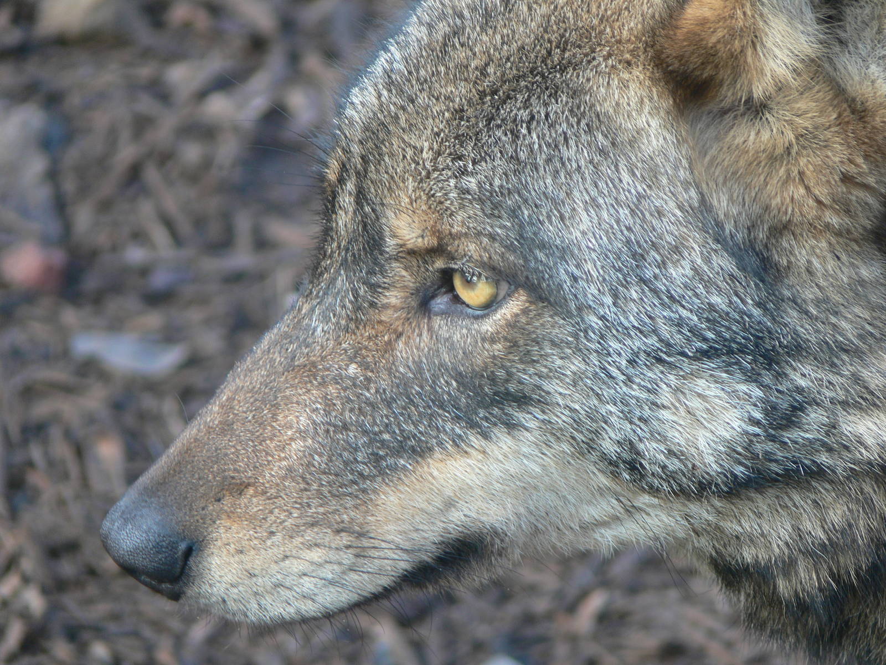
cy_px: 332
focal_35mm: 420
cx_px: 443
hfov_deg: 4.7
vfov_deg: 3.5
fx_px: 10750
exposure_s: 1/30
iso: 80
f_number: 3.7
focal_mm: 88.8
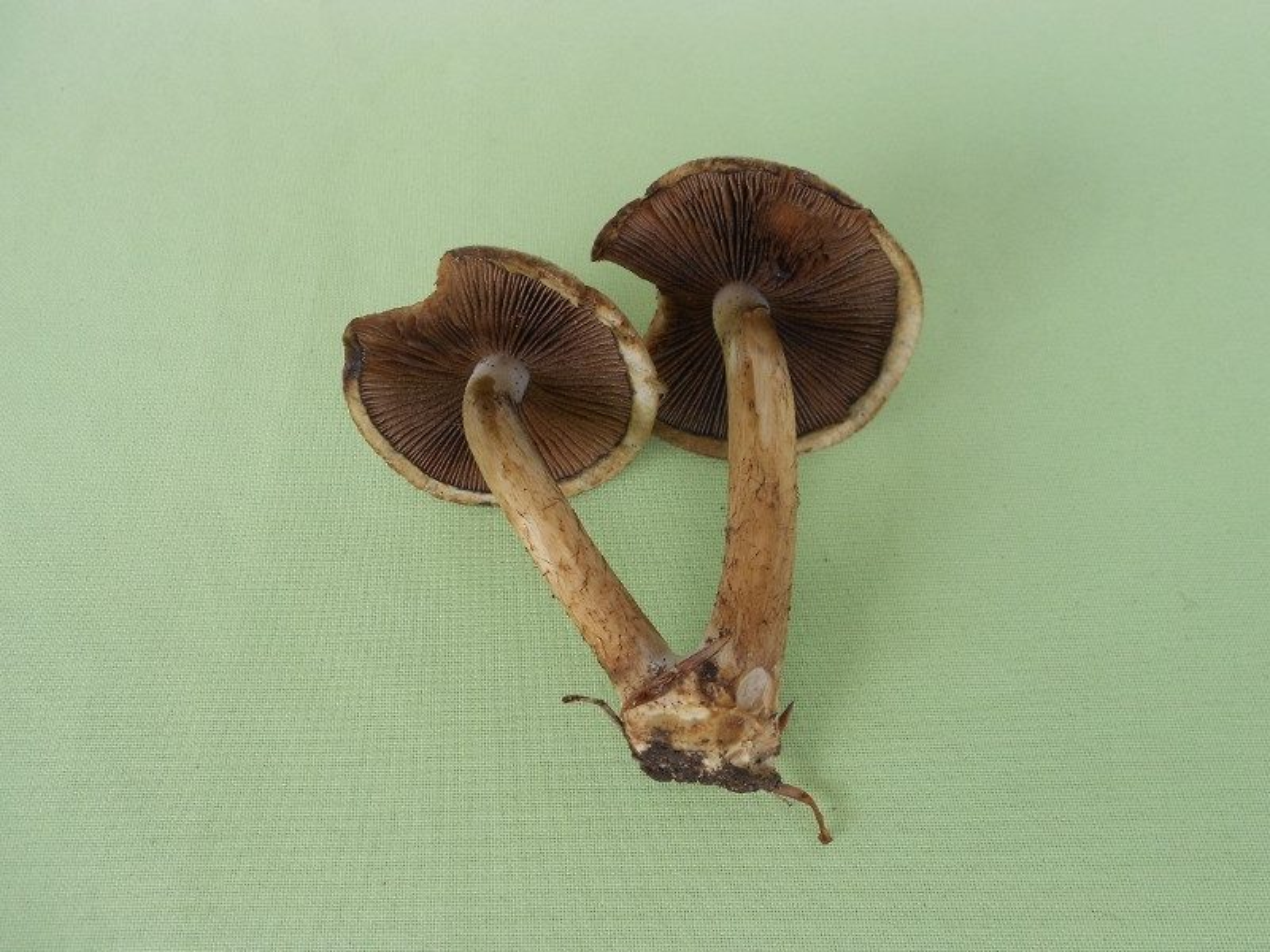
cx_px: 635
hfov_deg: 67.3
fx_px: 954
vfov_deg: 53.1
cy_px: 476
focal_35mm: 26
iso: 80
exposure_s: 1/80
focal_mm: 4.6
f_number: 3.2
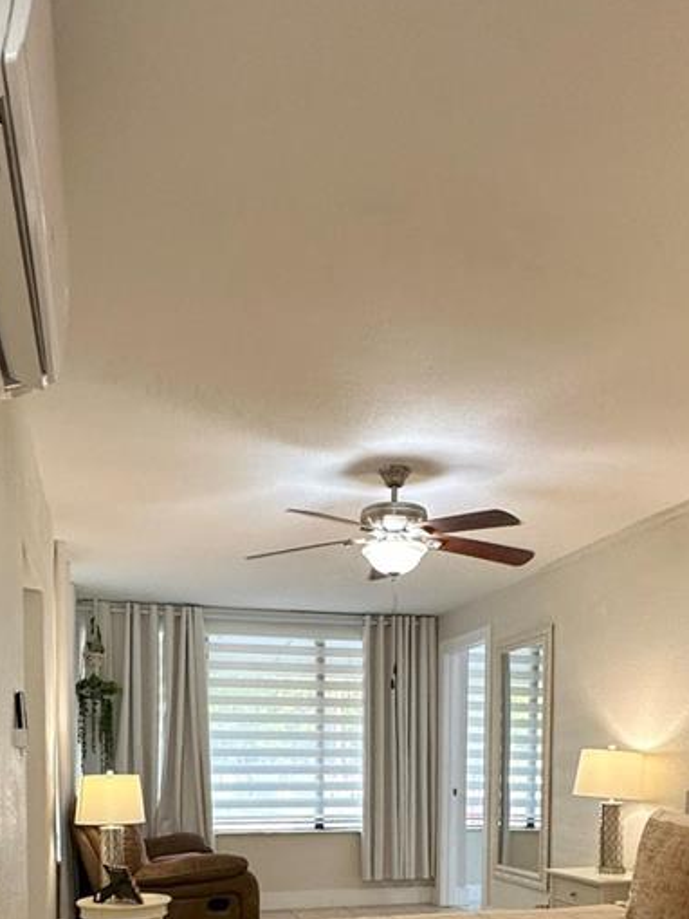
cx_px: 337
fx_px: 875
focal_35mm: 33
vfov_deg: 50.0
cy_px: 803
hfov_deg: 43.0
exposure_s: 1/120
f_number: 2.2
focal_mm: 2.22
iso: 200
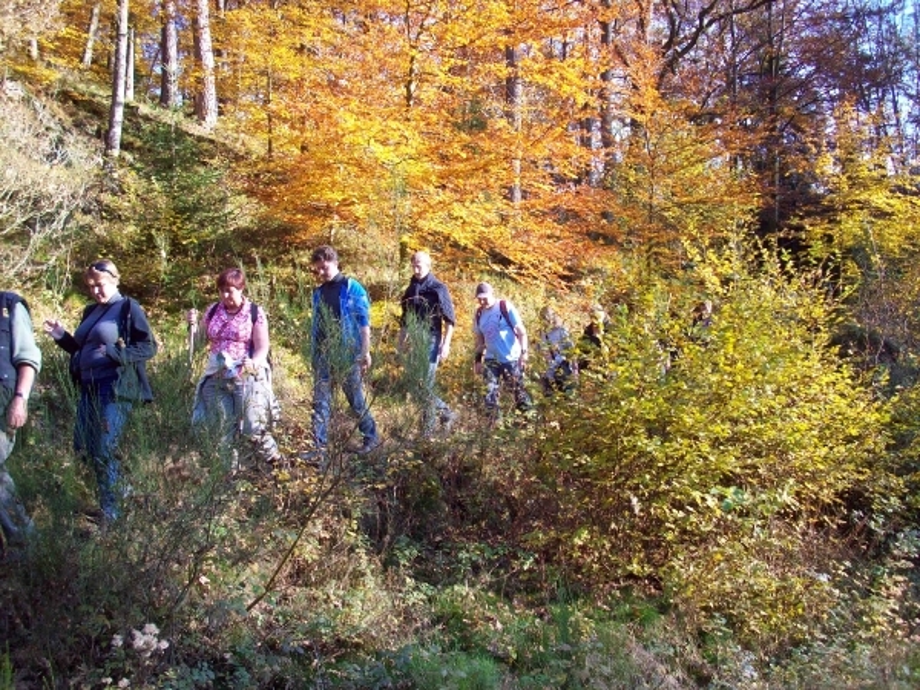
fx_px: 983
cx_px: 460
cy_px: 345
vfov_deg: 38.7
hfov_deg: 50.1
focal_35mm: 37
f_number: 2.8
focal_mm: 6.2
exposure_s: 1/115
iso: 80
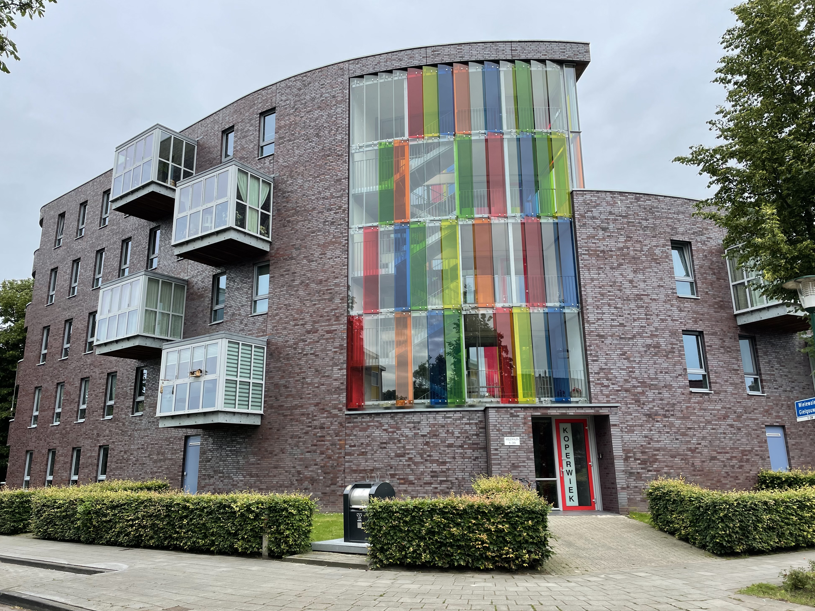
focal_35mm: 27
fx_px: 636
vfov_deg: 51.4
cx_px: 399
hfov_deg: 65.3
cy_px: 303
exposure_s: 1/1575
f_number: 1.6
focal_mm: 4.2
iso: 32
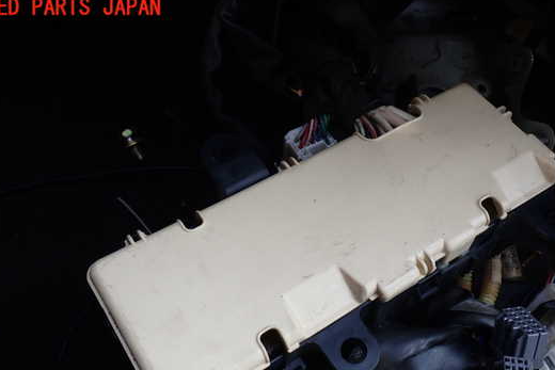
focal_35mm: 36
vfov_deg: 36.6
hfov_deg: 53.1
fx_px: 555
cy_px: 235
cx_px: 287
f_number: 3.2
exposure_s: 1/125
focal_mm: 5.4
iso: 100
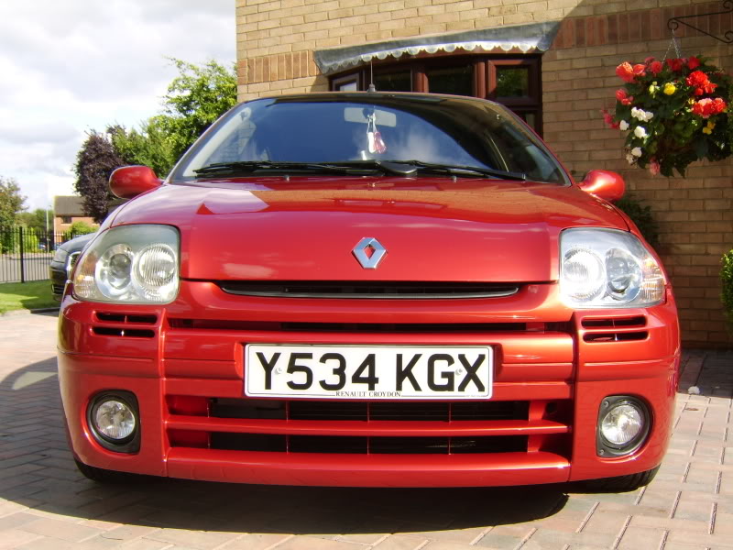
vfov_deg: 45.4
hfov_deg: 58.4
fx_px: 656
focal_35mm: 31
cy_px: 275
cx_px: 366
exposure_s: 1/148
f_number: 5.6
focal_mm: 8.13
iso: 71
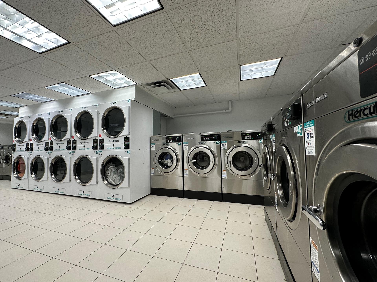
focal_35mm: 14
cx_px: 188
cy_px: 141
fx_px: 152
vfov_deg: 85.7
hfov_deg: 102.1
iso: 125
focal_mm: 2.22
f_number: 2.2
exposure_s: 1/120
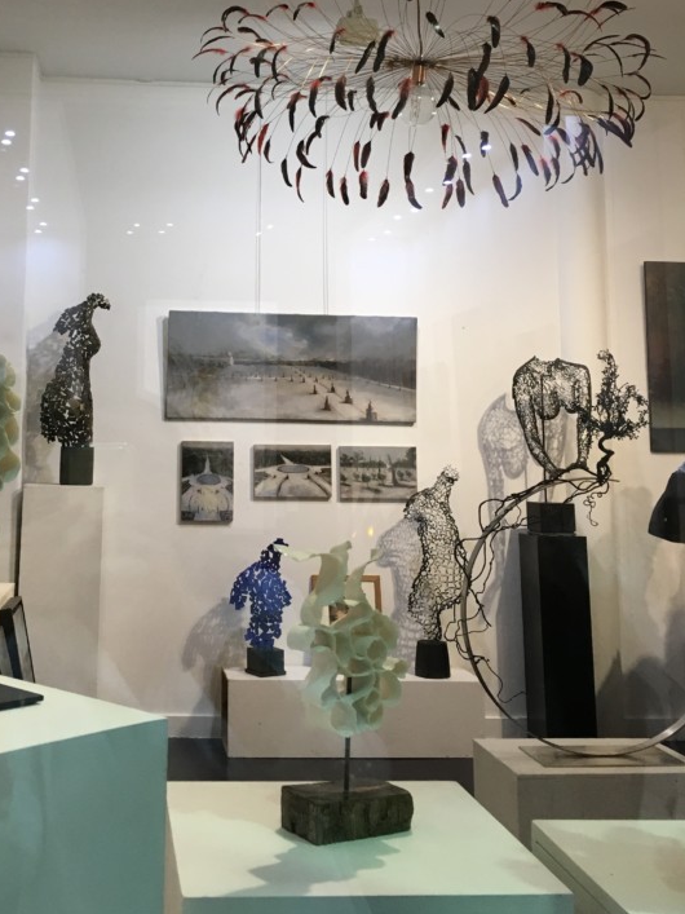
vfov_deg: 44.0
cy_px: 284
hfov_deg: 33.8
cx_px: 191
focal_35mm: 42
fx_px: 1108
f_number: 2.2
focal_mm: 4.15
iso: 50
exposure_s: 1/33
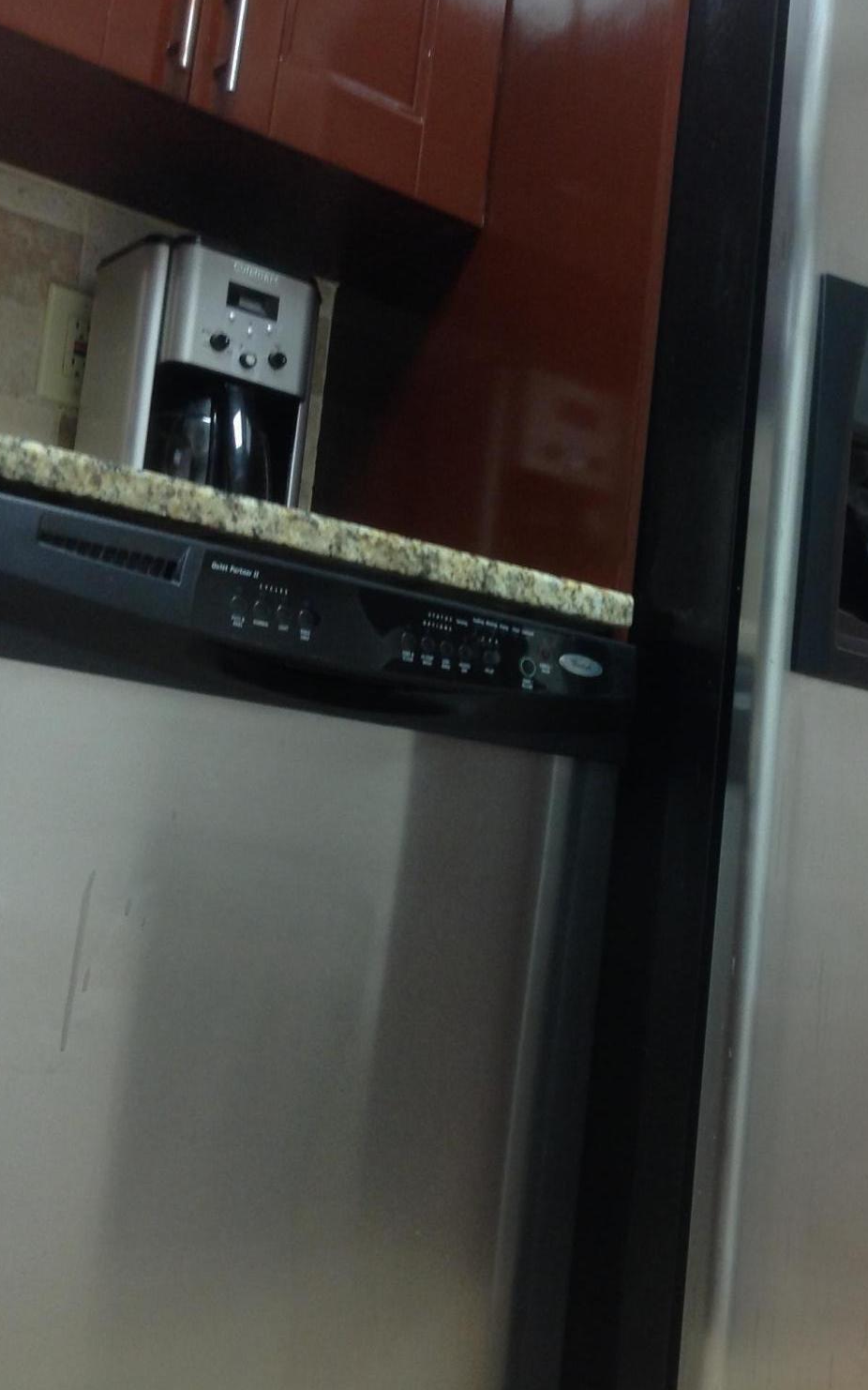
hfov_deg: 25.1
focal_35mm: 50
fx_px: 1893
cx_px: 781
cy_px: 695
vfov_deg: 40.3
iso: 80
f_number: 2.4
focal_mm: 4.28
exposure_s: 1/15
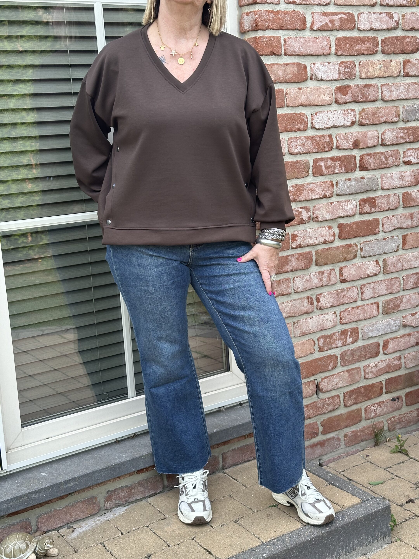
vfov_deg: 39.7
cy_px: 280
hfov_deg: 30.3
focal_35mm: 48
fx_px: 775
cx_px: 210
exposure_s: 1/277
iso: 64
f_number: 1.78
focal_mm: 6.86
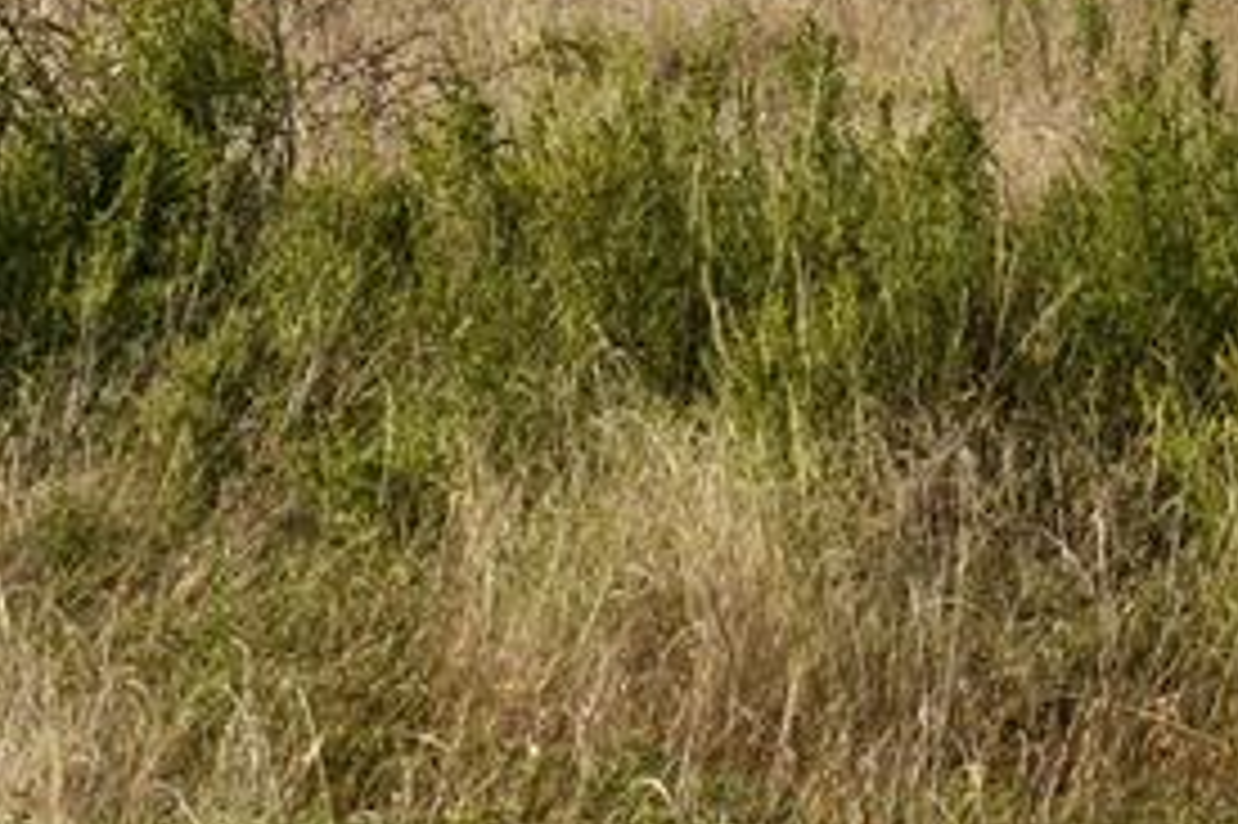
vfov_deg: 4.4
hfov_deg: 6.7
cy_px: -621
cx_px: 644
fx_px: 10546
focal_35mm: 307
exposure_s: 1/320
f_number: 9
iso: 100
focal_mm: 55
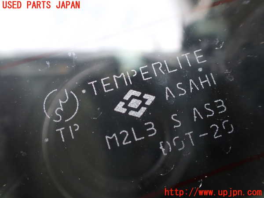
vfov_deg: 46.8
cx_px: 132
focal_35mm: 30
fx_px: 229
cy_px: 99
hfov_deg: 60.0
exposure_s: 1/125
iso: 200
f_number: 2.3
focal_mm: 5.4
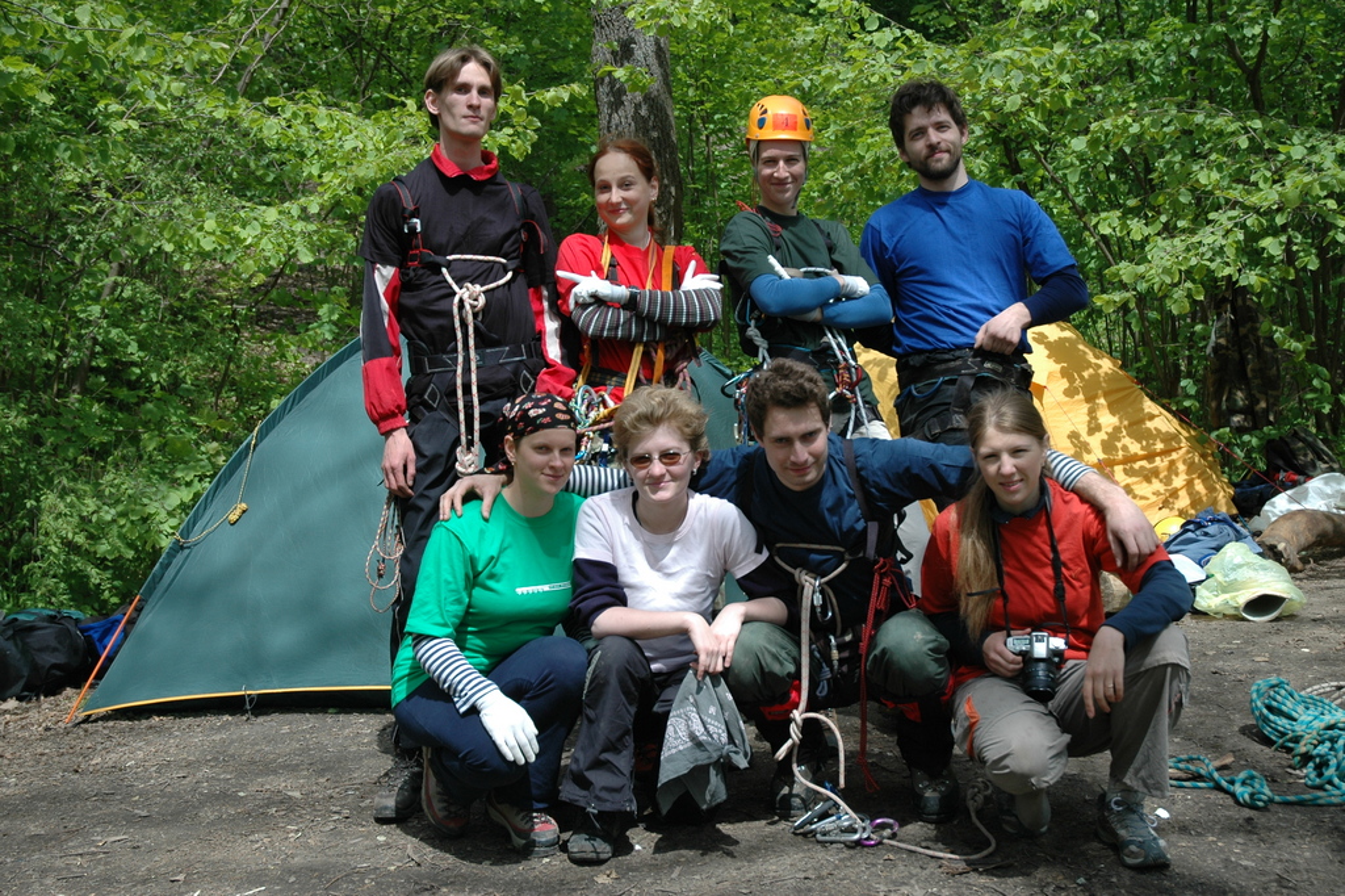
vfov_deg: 28.9
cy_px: 448
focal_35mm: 46
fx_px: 1737
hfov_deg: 42.3
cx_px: 672
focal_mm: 31
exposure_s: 1/640
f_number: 4.5
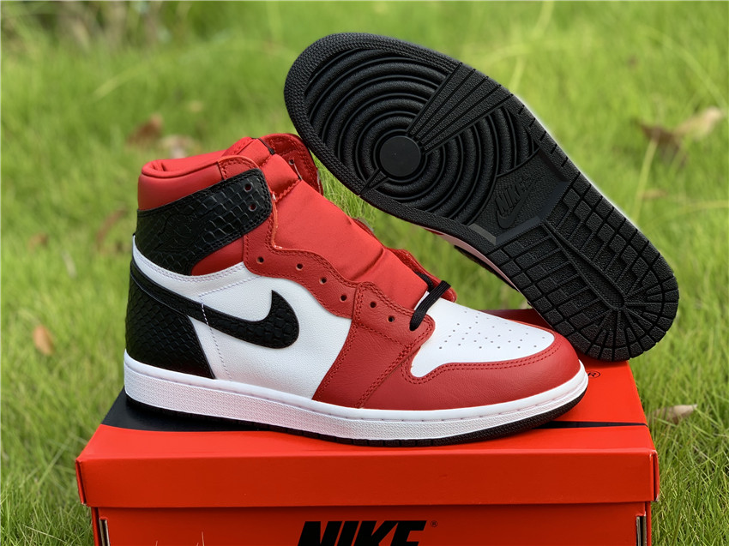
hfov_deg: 36.8
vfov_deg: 28.0
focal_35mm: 52
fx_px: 1095
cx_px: 364
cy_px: 273
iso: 16
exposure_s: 1/137
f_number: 2.4
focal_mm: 6
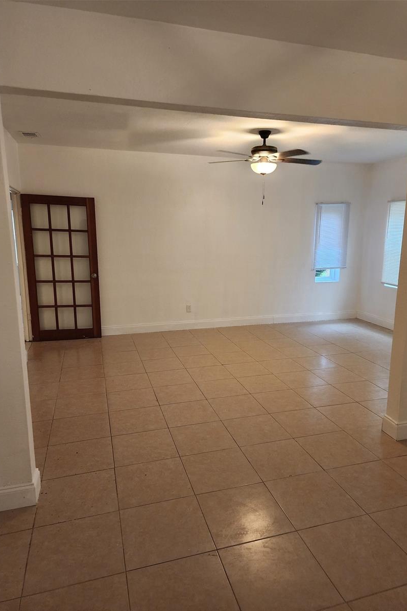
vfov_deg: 73.8
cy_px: 306
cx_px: 225
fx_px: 407
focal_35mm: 24
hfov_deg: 53.0
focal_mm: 6.4
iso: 640
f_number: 1.8
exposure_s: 1/120
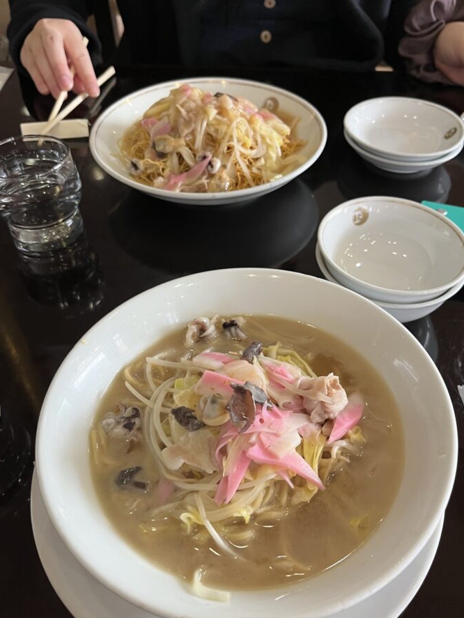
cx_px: 264
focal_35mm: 30
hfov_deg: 46.7
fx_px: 536
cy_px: 320
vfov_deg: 59.9
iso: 80
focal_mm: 5.1
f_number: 1.6
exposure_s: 1/60
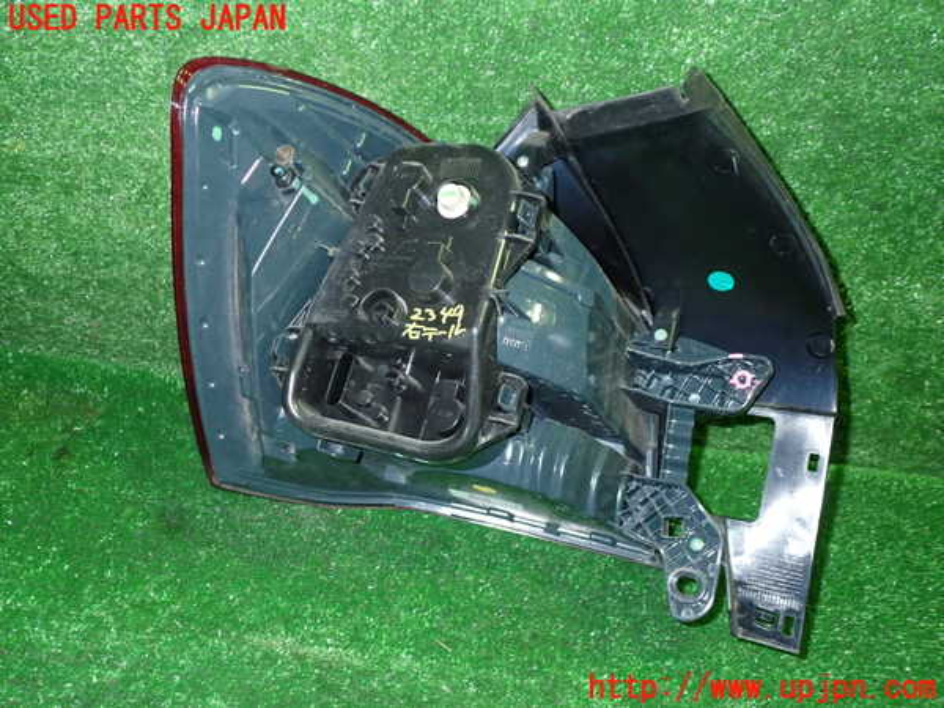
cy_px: 354
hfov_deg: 56.8
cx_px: 472
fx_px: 873
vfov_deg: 44.2
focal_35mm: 32
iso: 800
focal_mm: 5.79
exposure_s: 1/30
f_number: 7.1
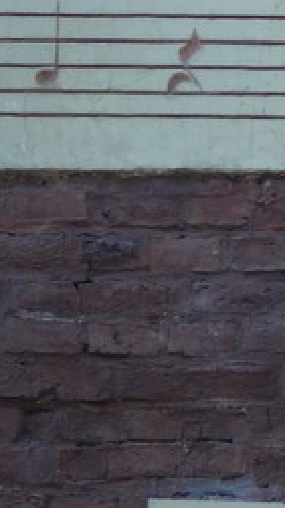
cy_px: 51
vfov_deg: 1.6
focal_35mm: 1365
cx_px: 637
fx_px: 18357
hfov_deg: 0.9
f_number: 3.7
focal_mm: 88.8
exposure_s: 1/100
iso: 100
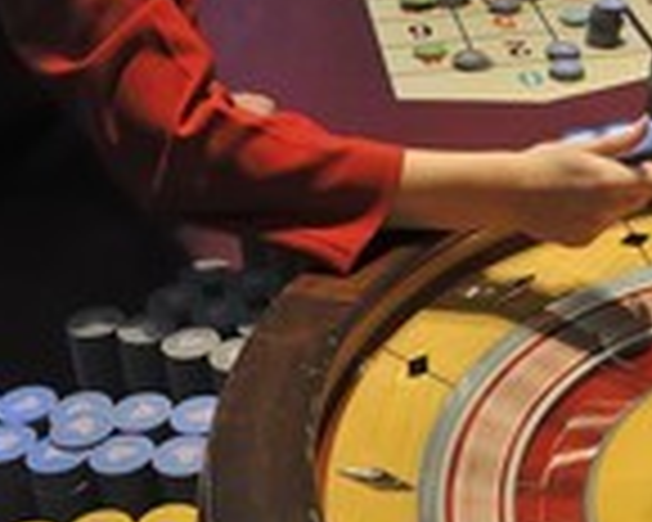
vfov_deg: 26.6
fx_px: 1100
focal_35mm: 57
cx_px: 697
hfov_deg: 30.0
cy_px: 306
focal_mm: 21
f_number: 7.1
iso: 800
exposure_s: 1/10
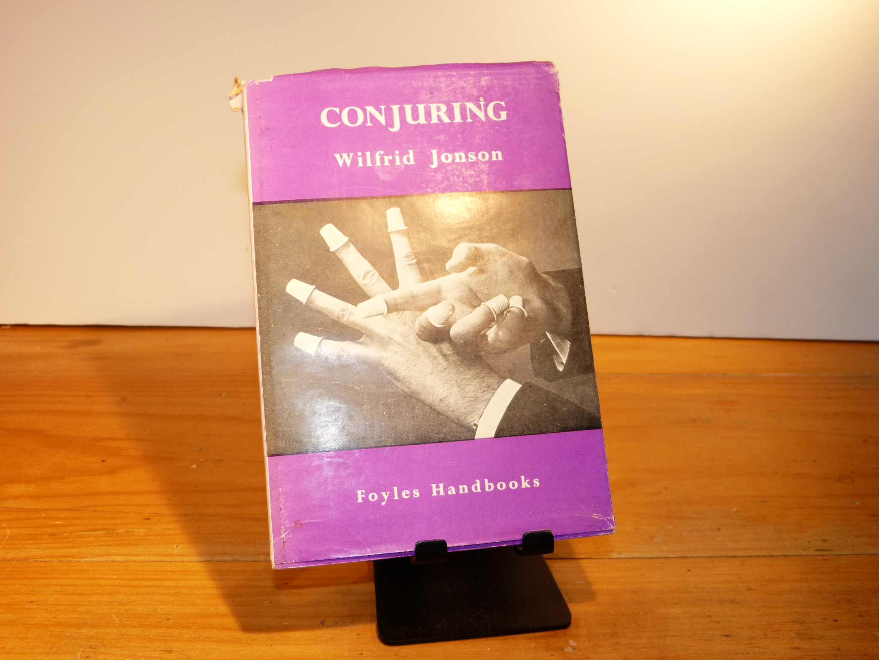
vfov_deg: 40.7
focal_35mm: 35
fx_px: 889
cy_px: 330
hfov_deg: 52.6
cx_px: 440
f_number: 3
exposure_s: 1/60
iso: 125
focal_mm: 6.2
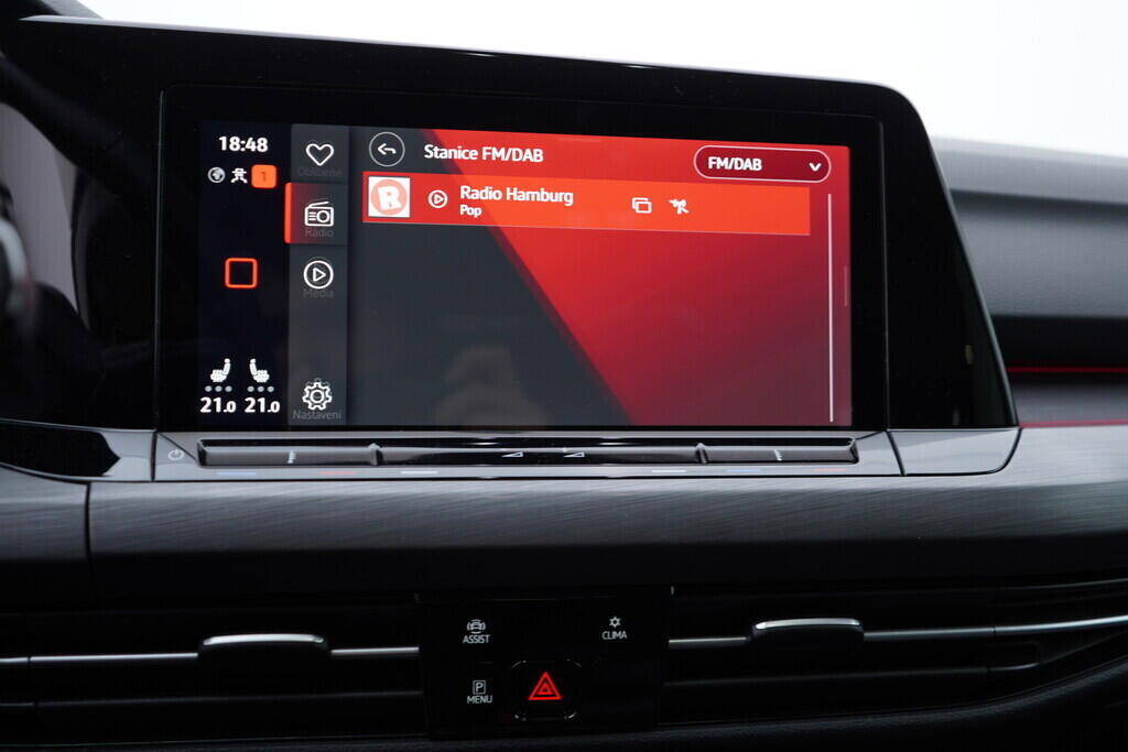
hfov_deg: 53.1
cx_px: 564
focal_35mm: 36
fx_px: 1128
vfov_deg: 36.9
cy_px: 376
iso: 125
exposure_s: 1/40
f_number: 2.8
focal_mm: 24
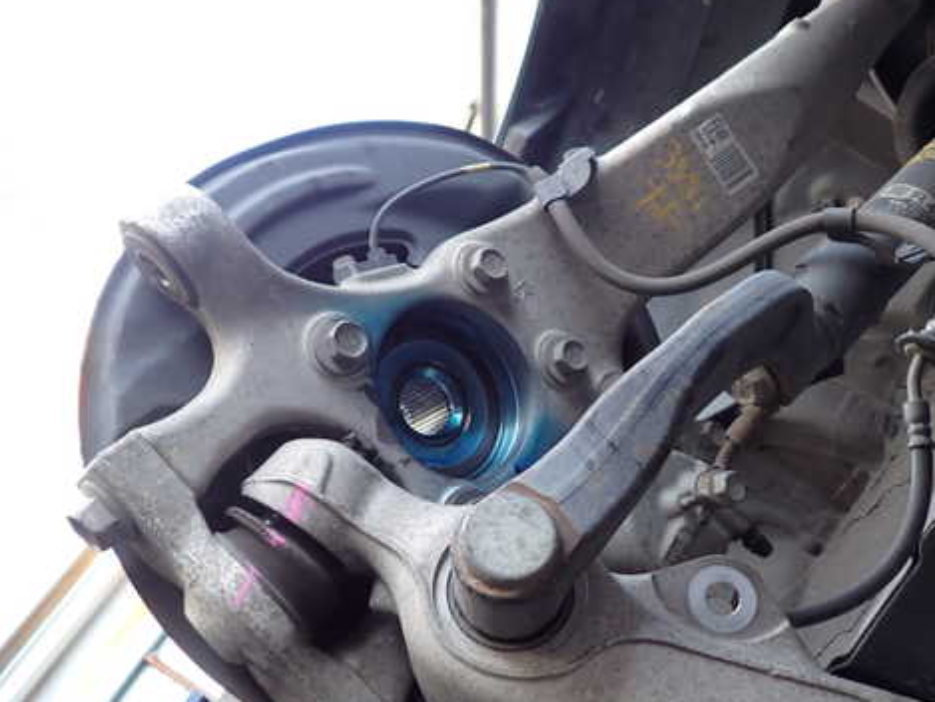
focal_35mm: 32
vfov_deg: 44.2
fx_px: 865
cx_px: 500
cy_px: 345
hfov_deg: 56.7
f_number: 2
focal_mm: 4.5
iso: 100
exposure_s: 1/80
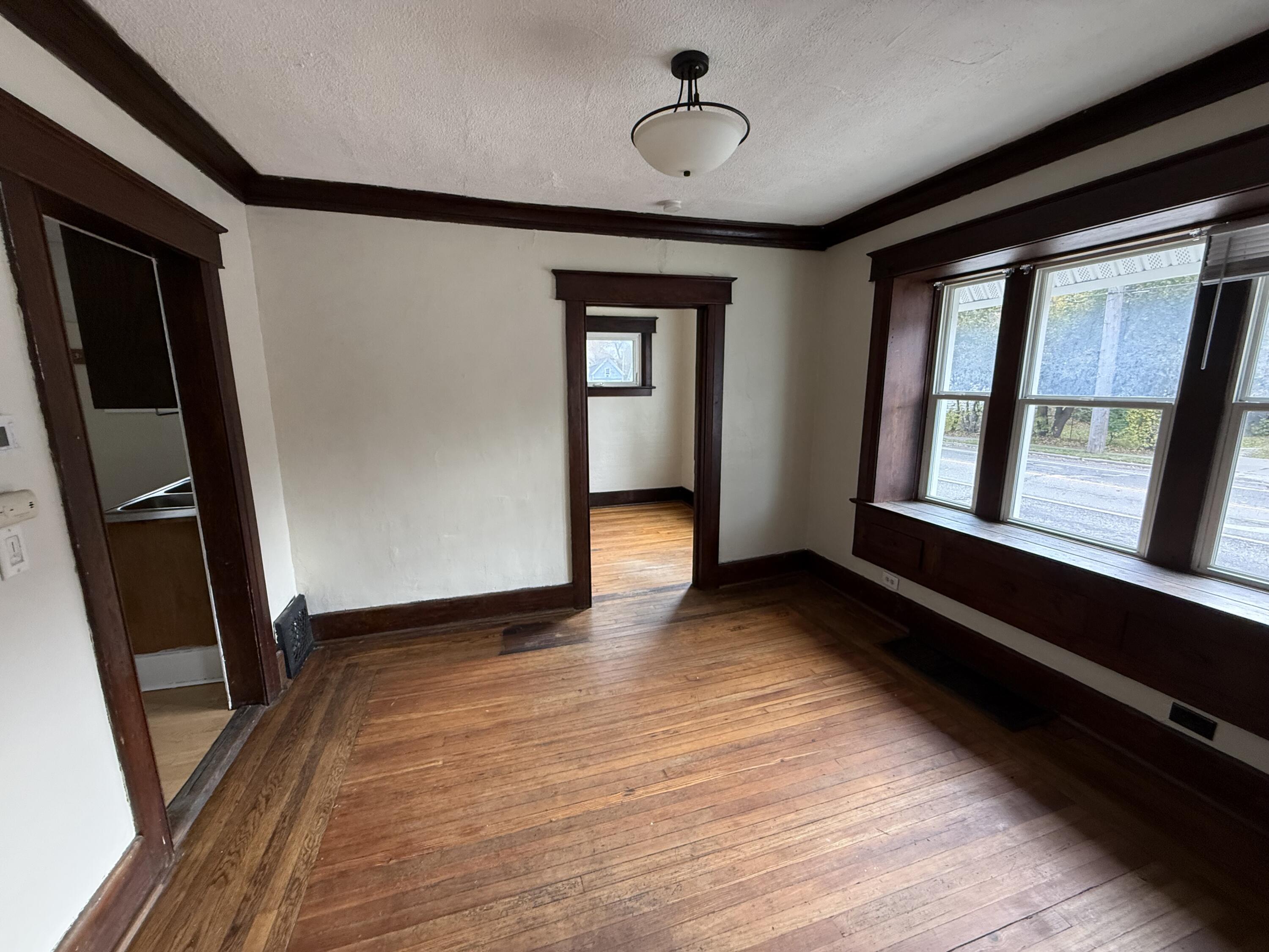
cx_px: 634
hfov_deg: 102.1
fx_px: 513
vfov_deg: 85.7
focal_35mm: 14
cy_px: 476
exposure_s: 1/99
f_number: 2.2
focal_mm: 2.22
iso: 320
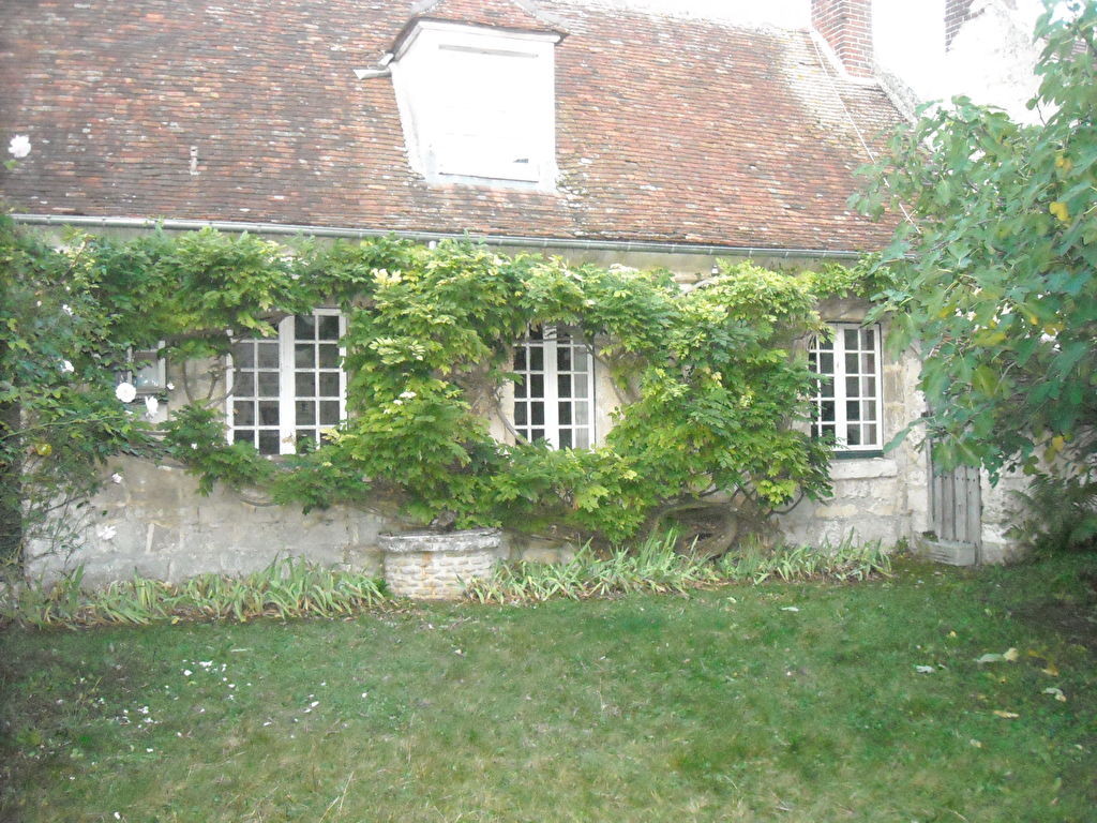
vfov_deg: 40.7
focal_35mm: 35
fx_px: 1109
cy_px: 412
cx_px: 548
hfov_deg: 52.6
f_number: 2.8
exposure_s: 1/60
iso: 1600
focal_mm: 5.7
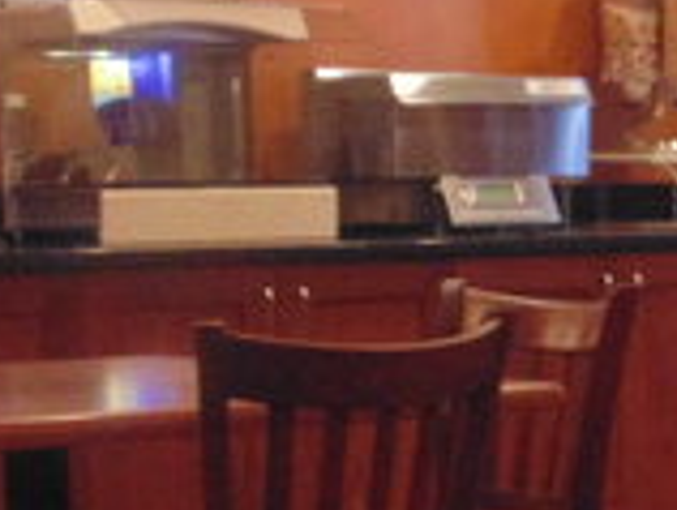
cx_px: 1234
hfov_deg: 10.7
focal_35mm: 172
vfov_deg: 8.6
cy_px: 437
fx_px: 3369
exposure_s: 1/8
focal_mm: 6.2
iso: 400
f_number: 3.4
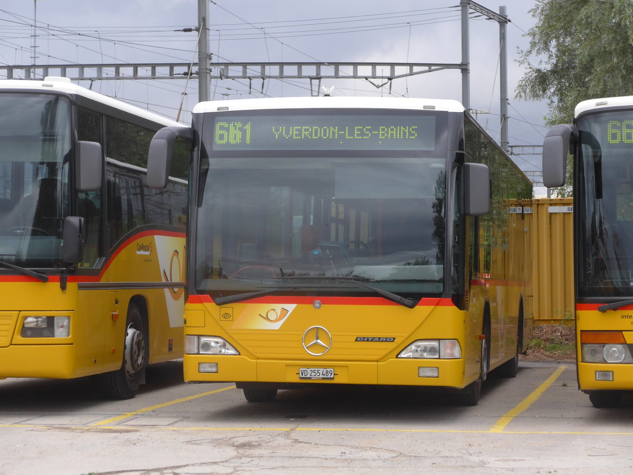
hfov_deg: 19.1
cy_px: 238
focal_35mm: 103
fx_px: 1883
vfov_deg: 14.4
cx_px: 316
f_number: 4.8
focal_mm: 20.4
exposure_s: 1/80
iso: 250
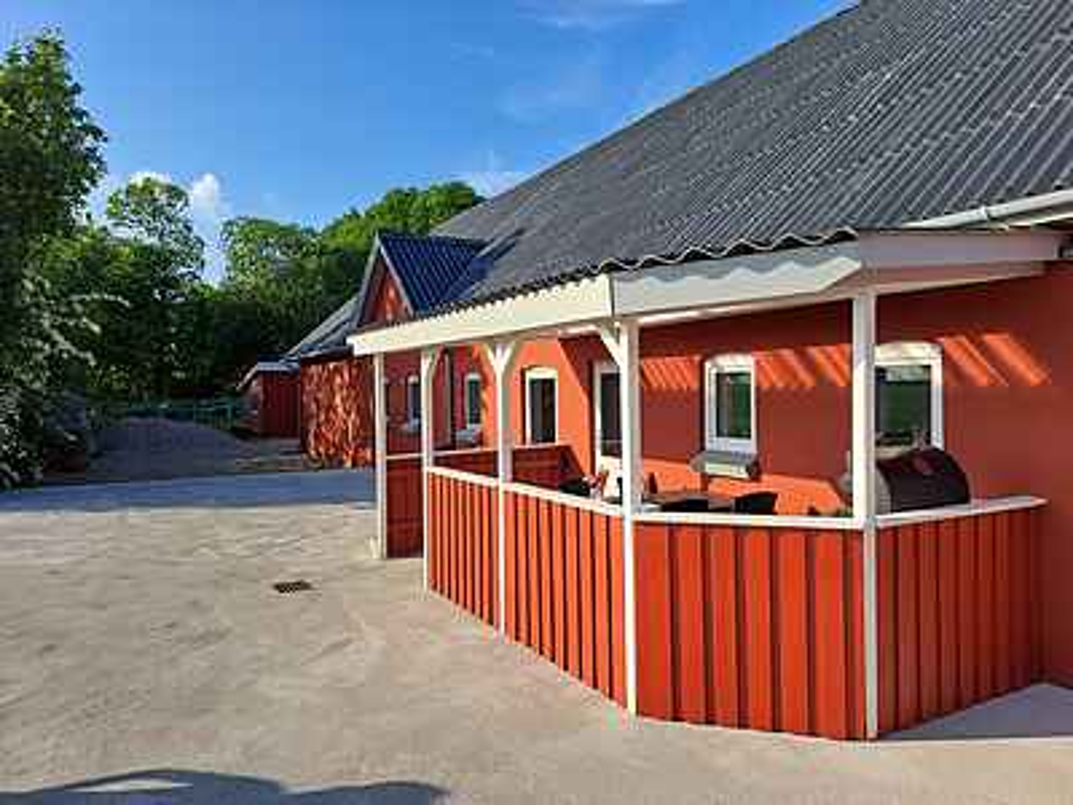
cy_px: 402
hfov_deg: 71.6
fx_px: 744
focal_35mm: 24
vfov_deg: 56.8
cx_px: 536
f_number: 1.8
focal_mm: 5.23
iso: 50
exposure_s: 1/1366
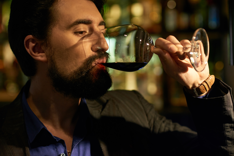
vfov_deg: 15.9
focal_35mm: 86
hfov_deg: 23.6
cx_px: 117
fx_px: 559
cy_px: 78
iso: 1100
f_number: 2.8
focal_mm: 85
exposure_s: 1/250
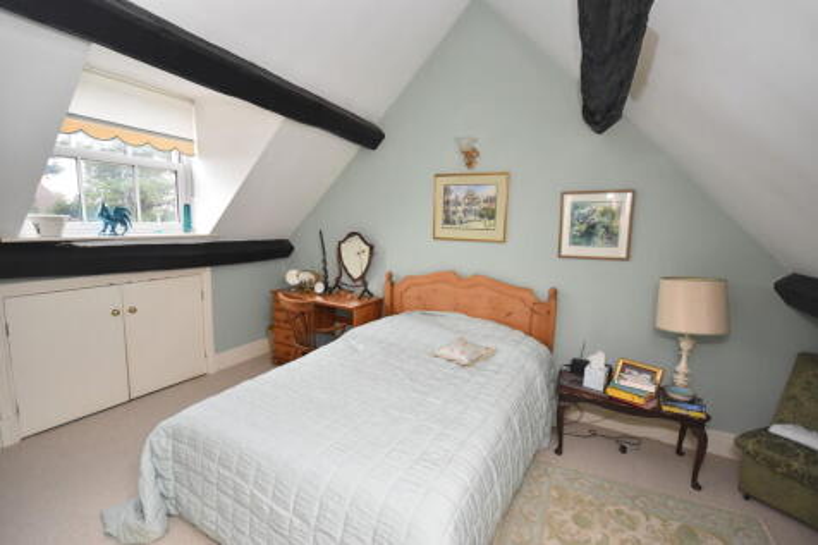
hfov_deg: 95.0
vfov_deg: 72.0
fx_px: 375
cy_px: 272
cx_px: 409
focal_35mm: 16
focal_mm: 11
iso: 800
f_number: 4.5
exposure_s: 1/160
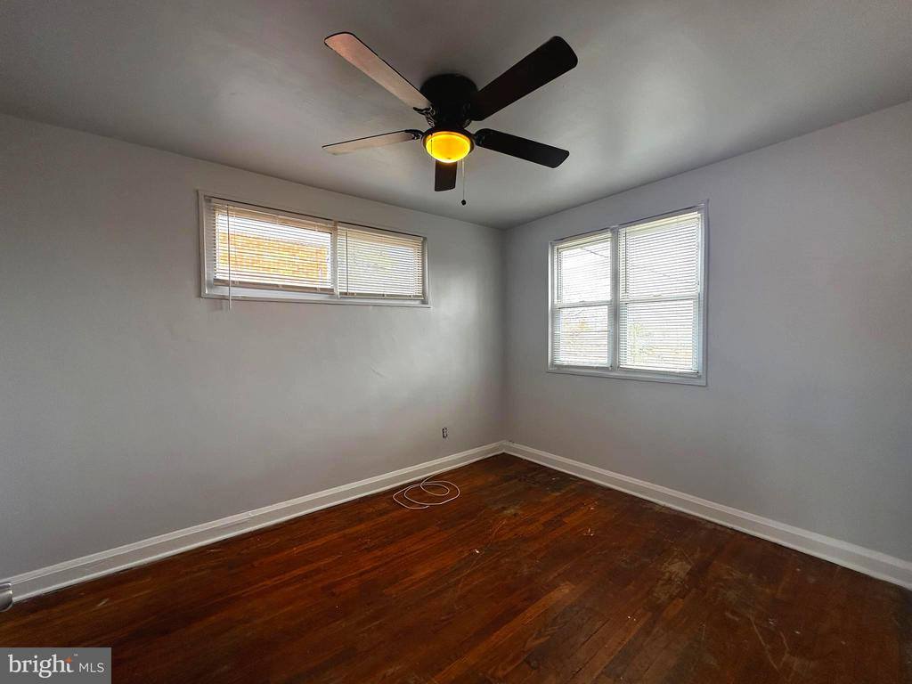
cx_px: 456
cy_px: 342
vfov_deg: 85.7
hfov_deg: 102.1
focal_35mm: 14
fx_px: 369
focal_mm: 2.22
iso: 50
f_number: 2.2
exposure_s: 1/99
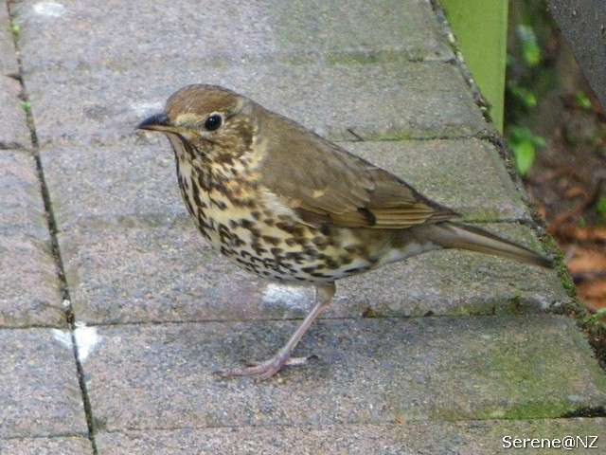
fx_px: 2451
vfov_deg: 10.6
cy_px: 228
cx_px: 303
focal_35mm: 140
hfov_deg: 14.1
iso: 400
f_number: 5.5
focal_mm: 25
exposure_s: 1/40
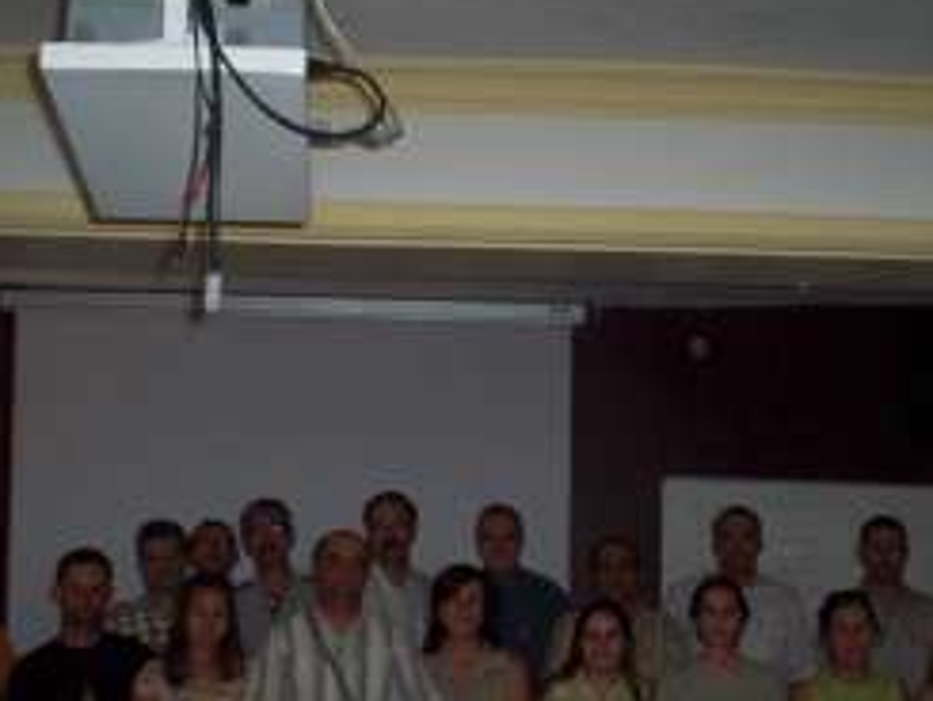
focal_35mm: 62
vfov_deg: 23.4
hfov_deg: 31.1
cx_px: 545
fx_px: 1672
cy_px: 549
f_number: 4.5
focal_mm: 4.99
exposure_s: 1/60
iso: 140
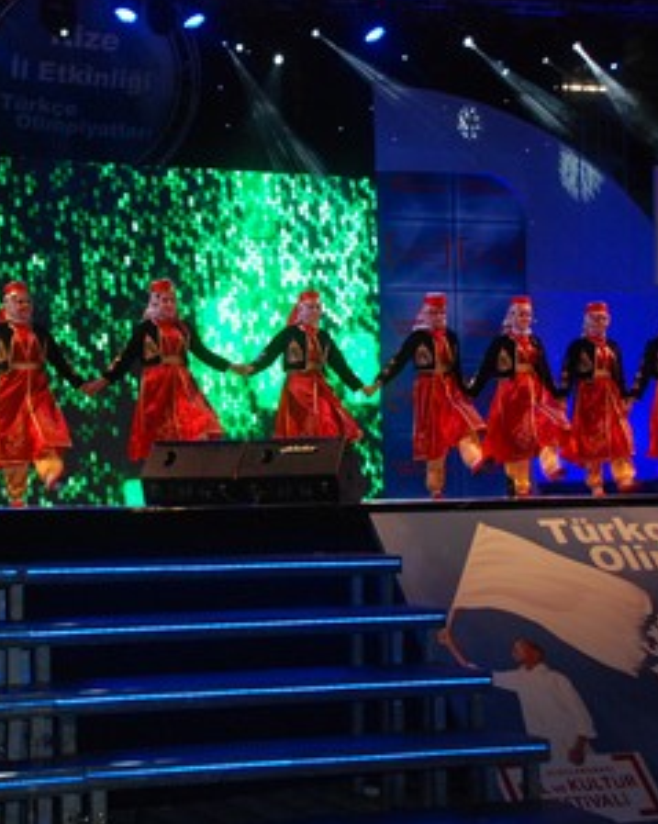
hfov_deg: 22.4
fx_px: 1656
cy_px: 411
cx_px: 273
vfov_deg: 27.9
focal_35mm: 68
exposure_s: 1/60
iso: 800
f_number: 5
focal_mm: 32
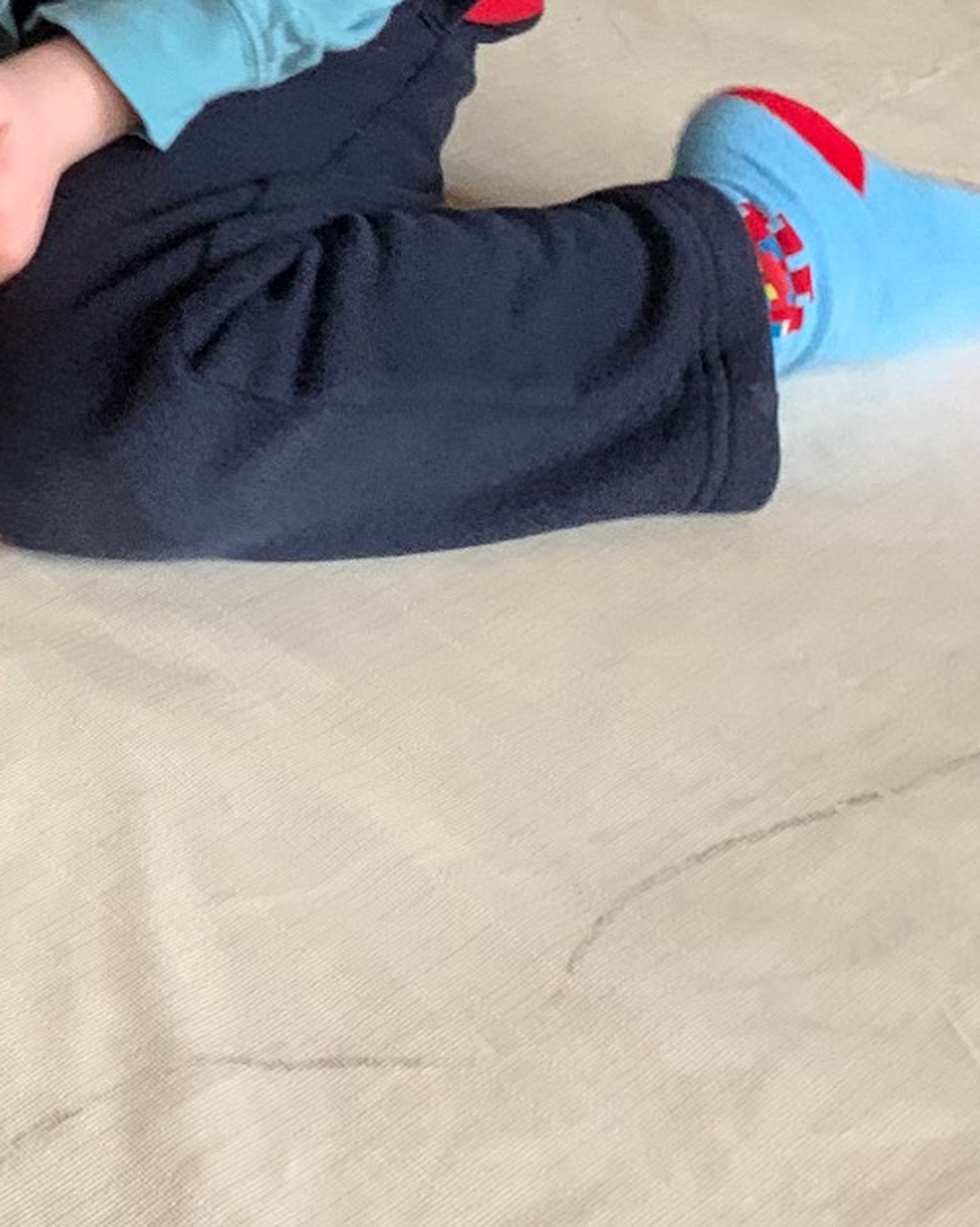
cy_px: -448
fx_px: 2939
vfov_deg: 21.0
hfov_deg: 17.6
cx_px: -342
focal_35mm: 81
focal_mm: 4.25
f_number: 1.8
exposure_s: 1/30
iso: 400
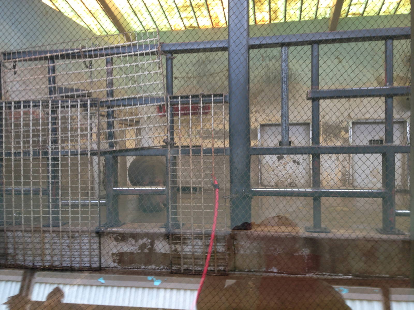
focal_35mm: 33
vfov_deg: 42.9
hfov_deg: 55.4
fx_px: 395
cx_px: 207
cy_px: 155
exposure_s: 1/40
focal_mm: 4.13
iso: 50
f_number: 2.4
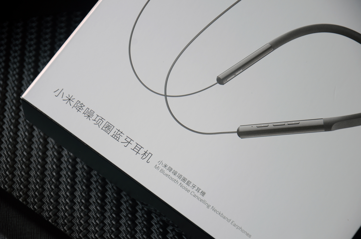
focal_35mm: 158
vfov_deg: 8.7
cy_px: 120
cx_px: 180
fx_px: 1576
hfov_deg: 13.1
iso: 200
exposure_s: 1/125
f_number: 5.6
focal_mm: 105
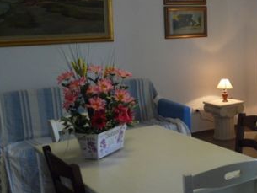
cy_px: 63
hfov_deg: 32.0
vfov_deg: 25.5
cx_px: 237
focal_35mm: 57
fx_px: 423
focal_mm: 4.6
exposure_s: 1/30
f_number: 2.8
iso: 100
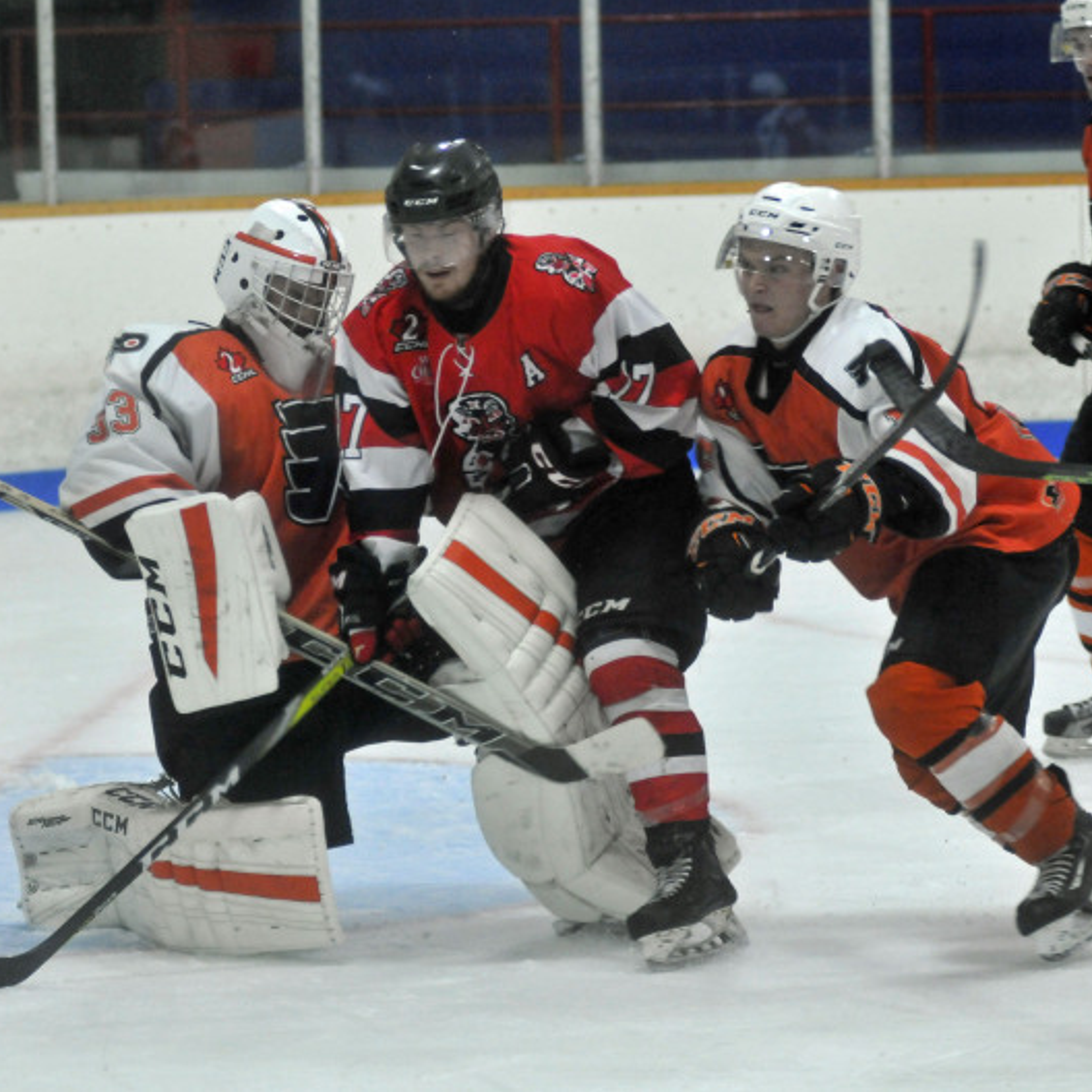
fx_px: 5925
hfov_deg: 10.5
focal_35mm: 166
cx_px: 618
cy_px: 545
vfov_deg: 10.5
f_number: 3.2
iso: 1600
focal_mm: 86
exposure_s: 1/320
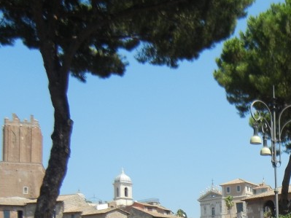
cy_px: 276
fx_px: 647
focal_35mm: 77
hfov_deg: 23.7
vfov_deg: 18.0
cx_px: 321
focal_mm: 5.4
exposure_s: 1/286
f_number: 7
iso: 160
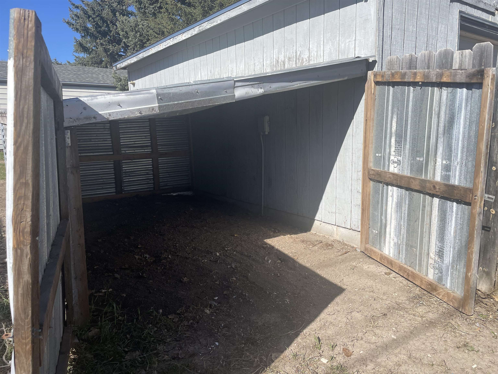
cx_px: 249
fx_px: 374
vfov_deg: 53.1
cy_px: 187
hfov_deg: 67.3
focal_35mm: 26
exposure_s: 1/2564
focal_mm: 4.2
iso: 32
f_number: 1.6
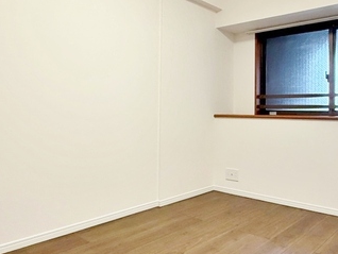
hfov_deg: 55.2
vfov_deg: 42.9
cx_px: 184
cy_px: 108
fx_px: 322
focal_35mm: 33
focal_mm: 2.22
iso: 320
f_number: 2.2
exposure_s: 1/121
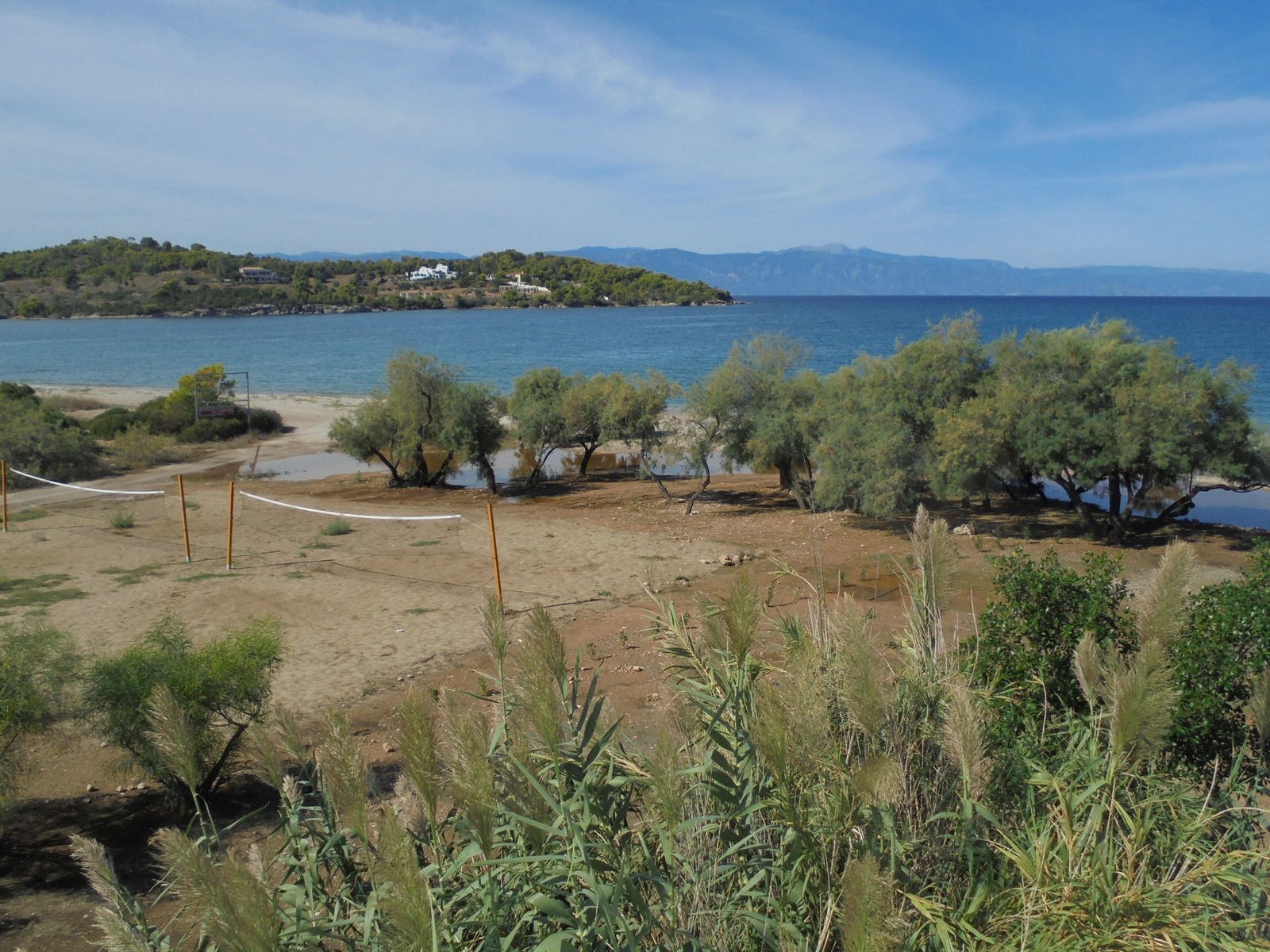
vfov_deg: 41.8
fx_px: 1247
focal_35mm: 34
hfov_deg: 54.0
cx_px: 635
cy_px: 476
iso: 100
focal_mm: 6.1
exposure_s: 1/160
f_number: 12.5
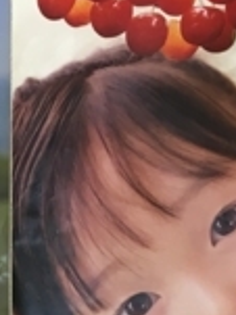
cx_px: -146
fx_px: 1402
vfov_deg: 11.9
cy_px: 544
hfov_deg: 9.3
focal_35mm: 154
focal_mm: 4.15
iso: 25
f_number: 2.2
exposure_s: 1/30
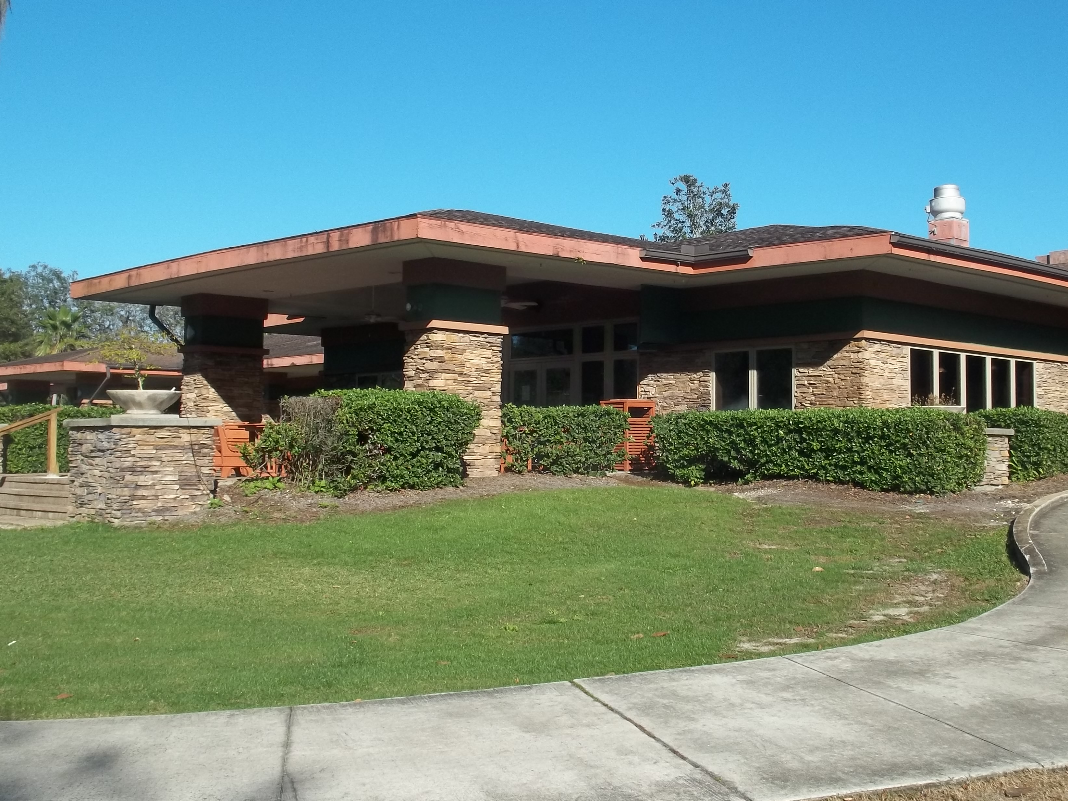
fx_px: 1327
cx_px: 639
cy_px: 359
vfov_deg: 33.6
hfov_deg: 43.6
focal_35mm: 43
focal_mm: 5.9
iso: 64
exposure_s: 1/160
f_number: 8
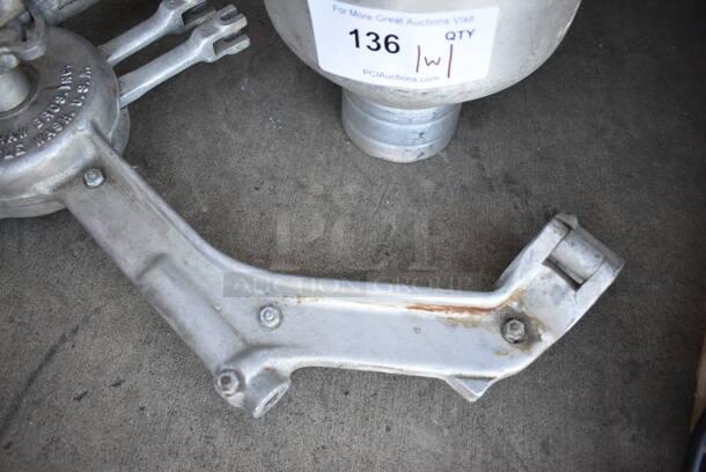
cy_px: 236
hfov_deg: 67.3
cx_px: 353
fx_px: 530
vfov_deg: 48.0
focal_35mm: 27
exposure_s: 1/250
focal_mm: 18
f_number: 3.5
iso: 800
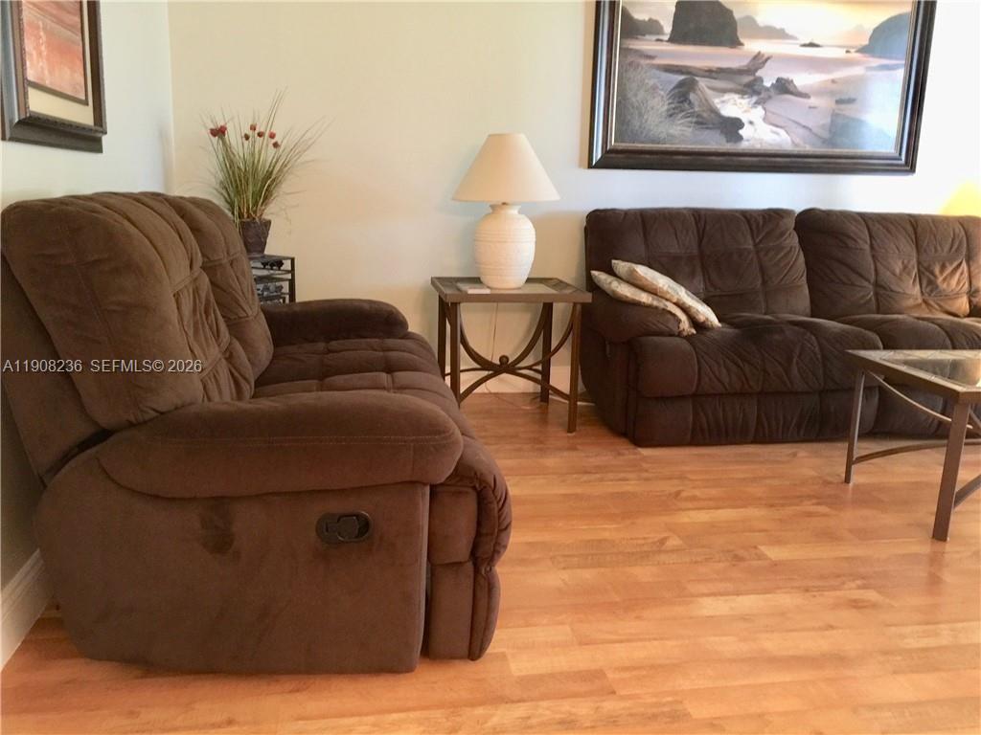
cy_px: 368
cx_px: 490
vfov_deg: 48.2
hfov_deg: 61.7
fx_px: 822
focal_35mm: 29
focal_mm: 4.15
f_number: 2.2
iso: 100
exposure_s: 1/4
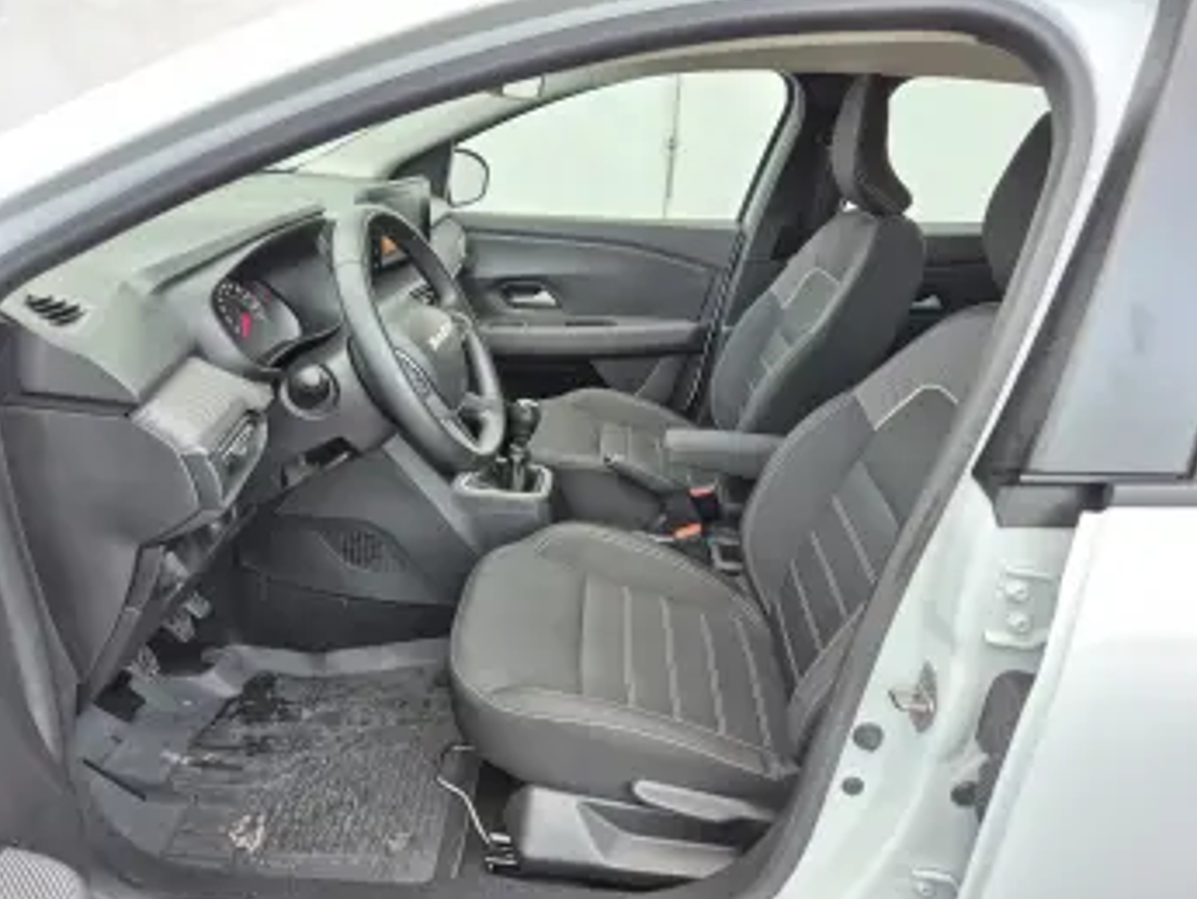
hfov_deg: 71.6
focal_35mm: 24
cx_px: 618
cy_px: 458
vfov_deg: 56.8
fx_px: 830
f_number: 1.8
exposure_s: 1/100
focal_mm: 5.4
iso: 160
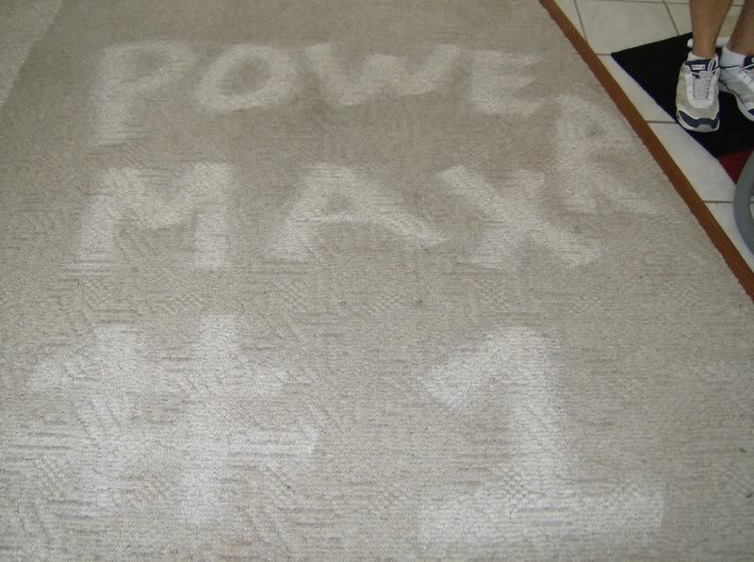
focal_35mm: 36
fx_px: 782
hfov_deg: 51.5
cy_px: 281
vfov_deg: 39.5
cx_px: 377
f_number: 2.8
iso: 200
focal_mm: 6
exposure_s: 1/60
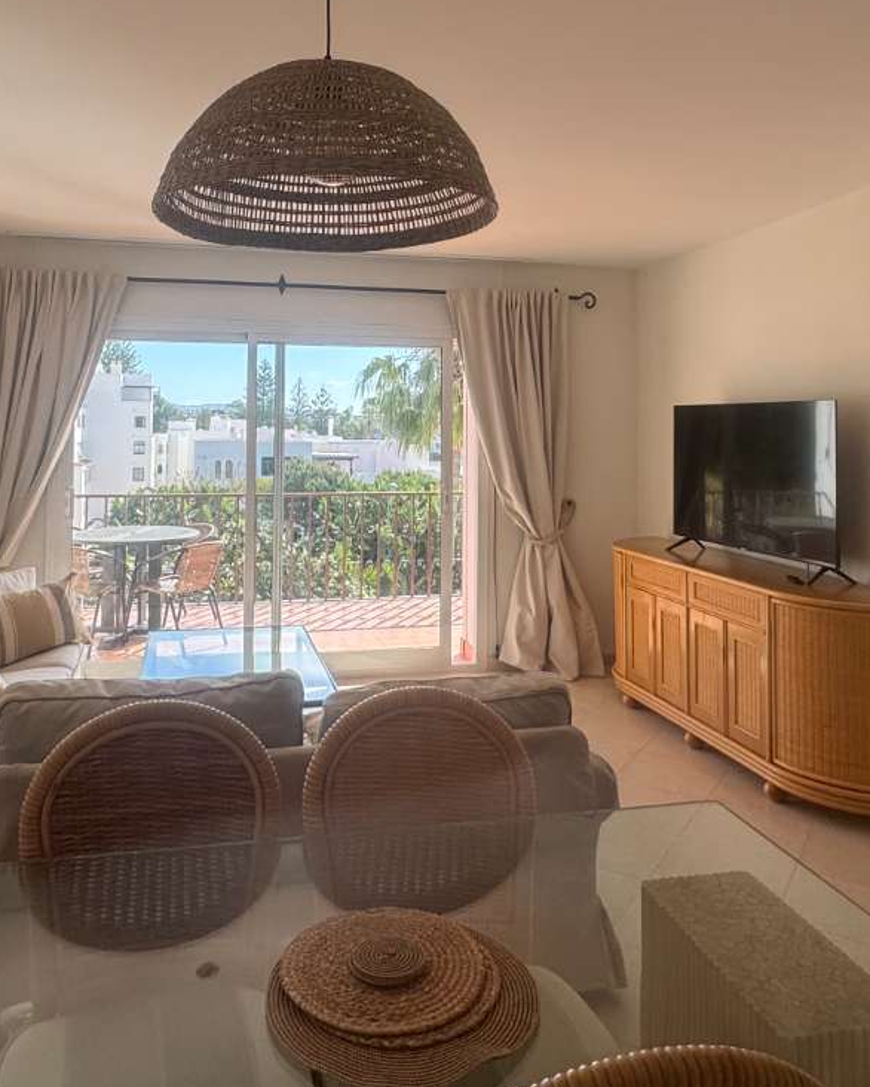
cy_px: 387
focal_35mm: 28
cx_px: 395
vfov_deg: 61.1
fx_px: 901
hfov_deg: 51.5
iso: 40
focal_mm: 2.22
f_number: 2.2
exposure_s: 1/320
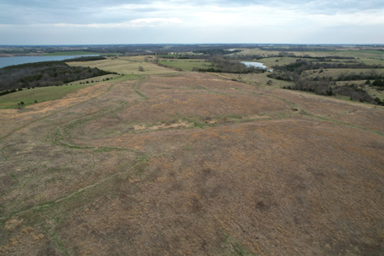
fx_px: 235
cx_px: 192
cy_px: 128
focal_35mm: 22
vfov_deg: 57.2
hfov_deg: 78.6
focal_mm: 8.38
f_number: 2.8
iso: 100
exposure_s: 1/500
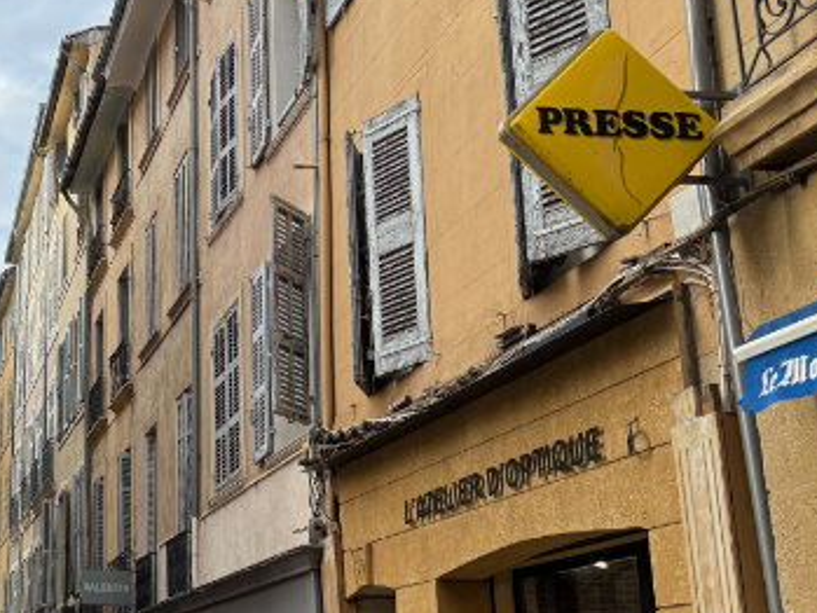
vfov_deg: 26.4
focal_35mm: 55
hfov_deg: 31.6
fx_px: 1299
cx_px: -47
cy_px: 407
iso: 100
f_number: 1.8
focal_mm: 6.8
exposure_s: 1/1522
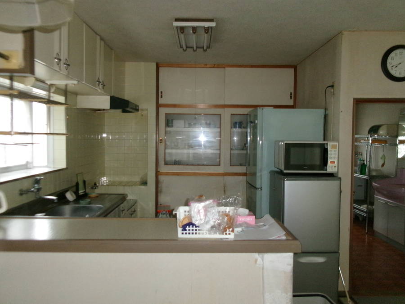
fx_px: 328
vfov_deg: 49.7
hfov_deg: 63.4
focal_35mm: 28
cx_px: 202
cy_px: 152
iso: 640
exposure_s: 1/34
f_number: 3.9
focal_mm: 5.1
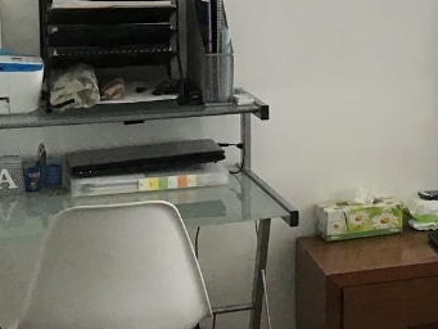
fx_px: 1228
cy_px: 54
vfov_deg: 15.1
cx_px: 649
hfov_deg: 18.1
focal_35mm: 97
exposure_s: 1/30
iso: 40
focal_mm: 3.3
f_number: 2.4
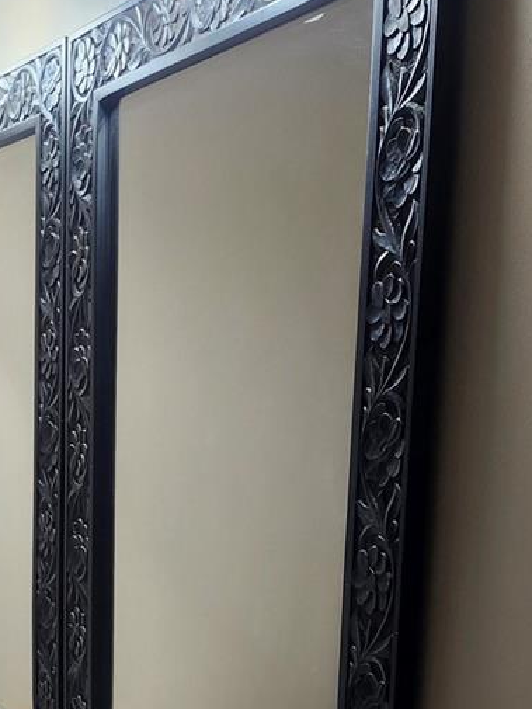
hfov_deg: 20.6
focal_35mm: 70
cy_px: 788
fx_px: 1434
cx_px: 52
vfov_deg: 25.6
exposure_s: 1/120
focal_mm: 5.54
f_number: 1.8
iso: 200
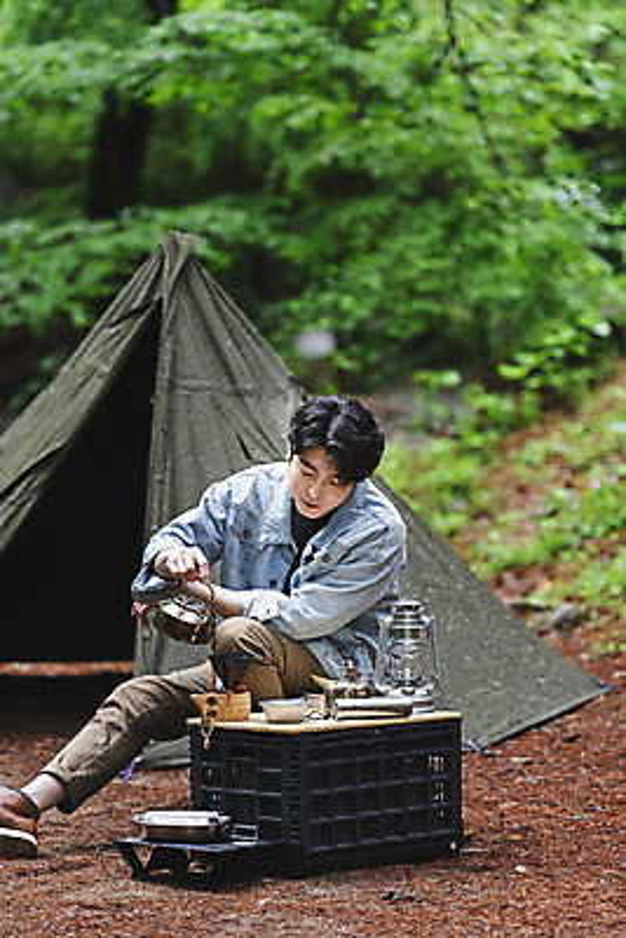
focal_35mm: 160
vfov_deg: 12.8
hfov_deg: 8.6
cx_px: 313
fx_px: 4169
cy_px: 469
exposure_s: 1/250
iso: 800
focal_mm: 160
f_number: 2.8
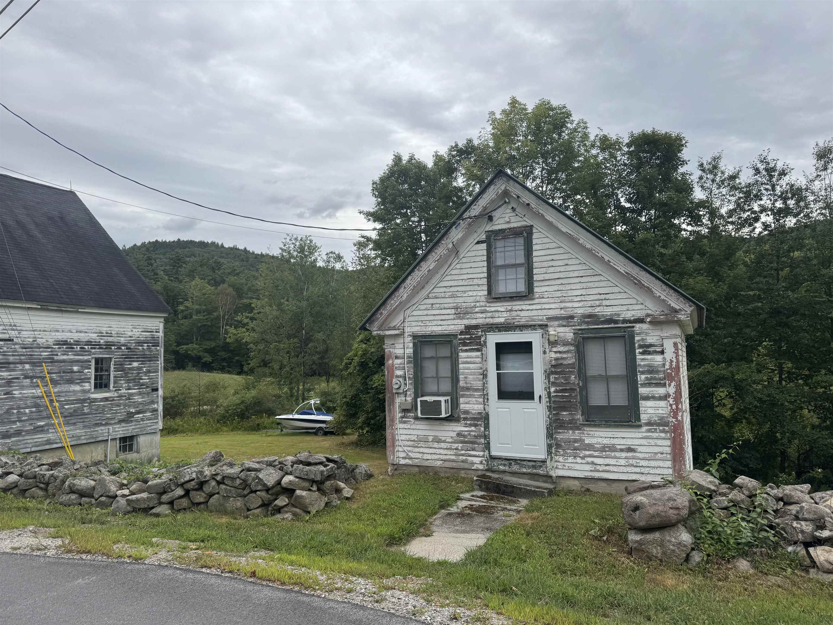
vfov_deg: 56.8
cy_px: 312
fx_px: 578
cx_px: 416
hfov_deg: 71.6
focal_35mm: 24
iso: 80
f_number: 1.78
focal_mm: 6.76
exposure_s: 1/2331
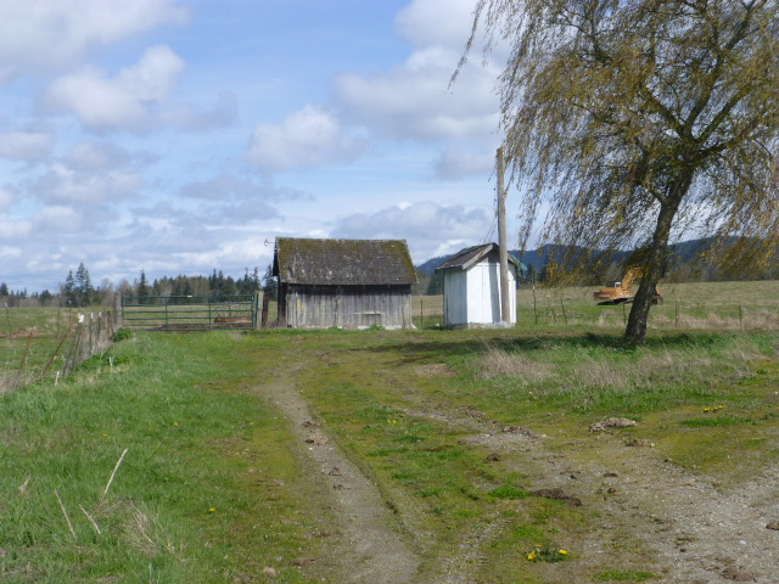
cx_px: 390
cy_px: 292
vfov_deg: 27.0
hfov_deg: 35.5
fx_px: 1215
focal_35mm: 54
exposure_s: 1/1000
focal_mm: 9.7
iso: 100
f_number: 4.6
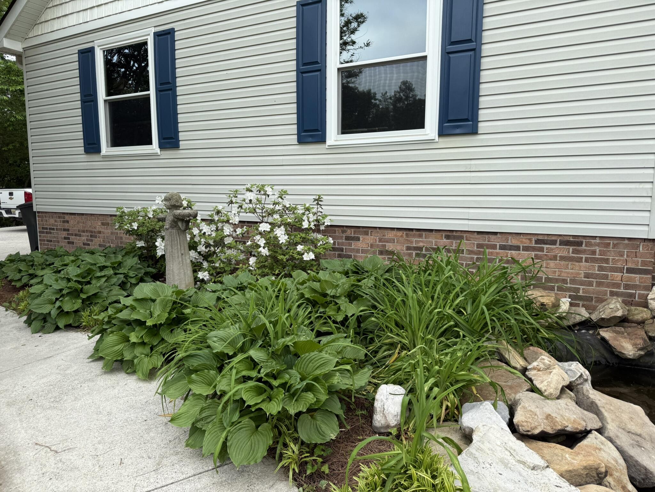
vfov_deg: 56.8
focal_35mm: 24
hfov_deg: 71.6
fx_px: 454
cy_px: 246
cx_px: 328
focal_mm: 6.76
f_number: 1.78
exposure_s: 1/898
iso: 80
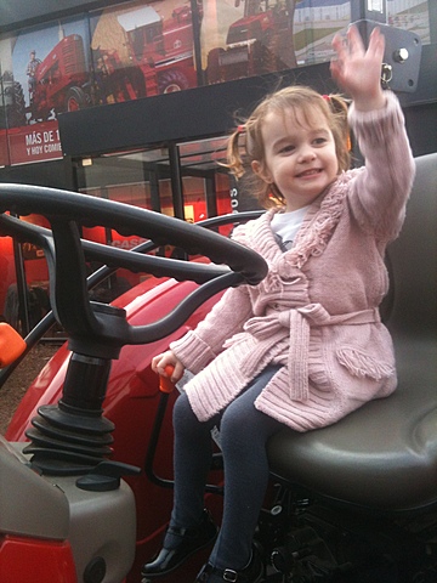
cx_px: 218
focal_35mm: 35
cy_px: 292
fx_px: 589
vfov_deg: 52.6
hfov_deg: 40.7
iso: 100
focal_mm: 3.85
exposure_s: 1/60
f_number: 2.8
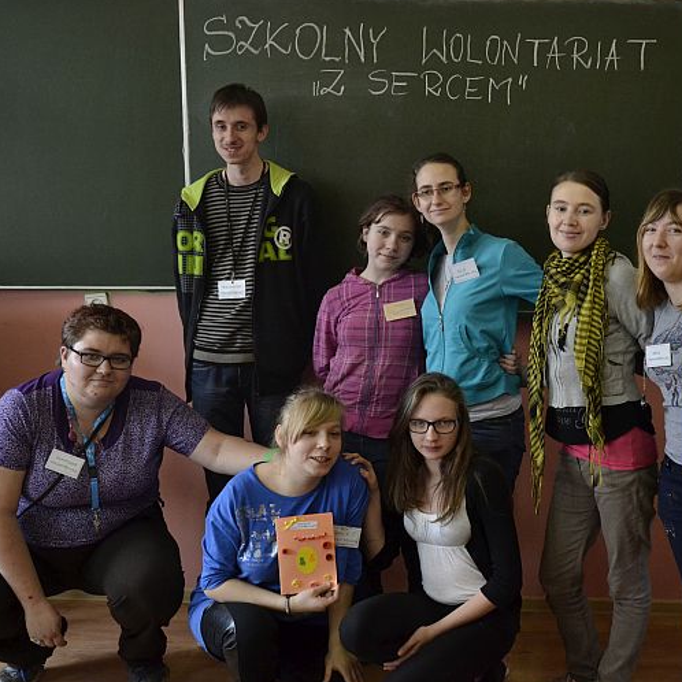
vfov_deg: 37.5
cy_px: 358
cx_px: 544
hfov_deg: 36.3
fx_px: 1003
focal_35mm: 45
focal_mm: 22
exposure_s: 1/125
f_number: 5.6
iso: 1600
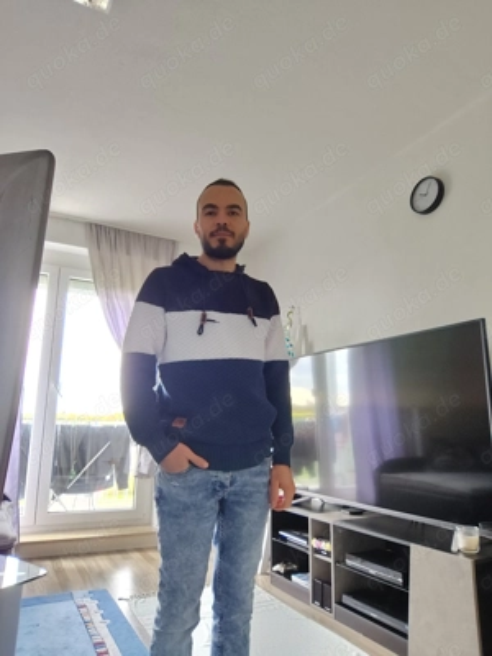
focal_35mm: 24
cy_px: 328
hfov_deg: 56.8
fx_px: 455
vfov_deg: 71.6
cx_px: 246
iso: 80
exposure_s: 1/33.3
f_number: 2.45
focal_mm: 3.27
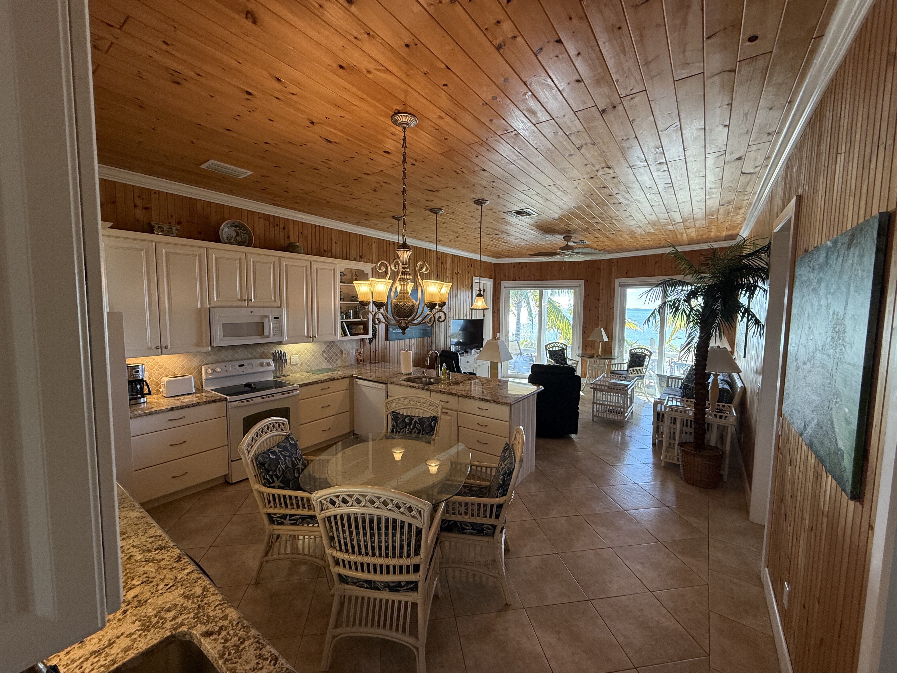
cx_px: 448
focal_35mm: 14
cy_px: 336
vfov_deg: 85.7
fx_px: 363
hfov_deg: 102.1
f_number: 2.2
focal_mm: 2.22
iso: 160
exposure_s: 1/120
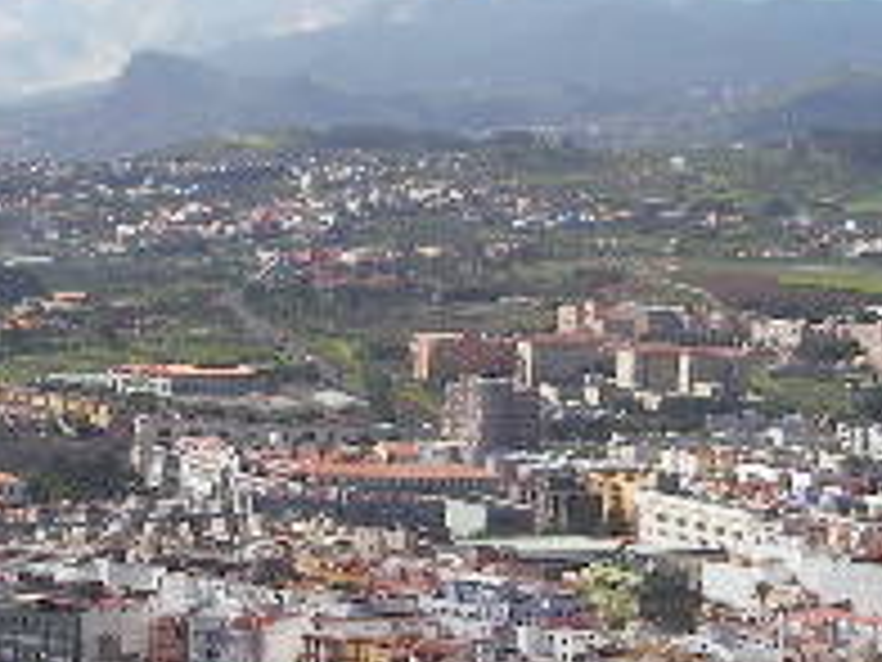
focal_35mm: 124
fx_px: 3159
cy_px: 437
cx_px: 562
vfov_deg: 11.9
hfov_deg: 15.9
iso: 50
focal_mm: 6.3
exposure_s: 1/294
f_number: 6.6
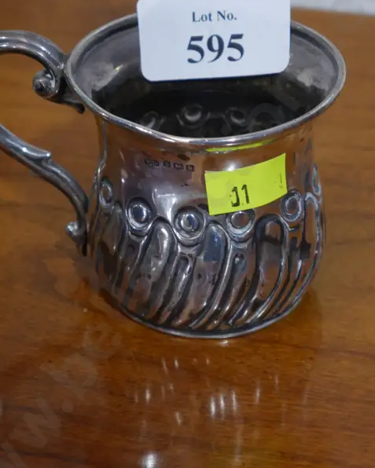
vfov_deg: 13.7
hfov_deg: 11.0
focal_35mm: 141
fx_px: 1956
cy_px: 215
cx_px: 195
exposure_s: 1/100
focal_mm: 42
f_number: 5.6
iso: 1000
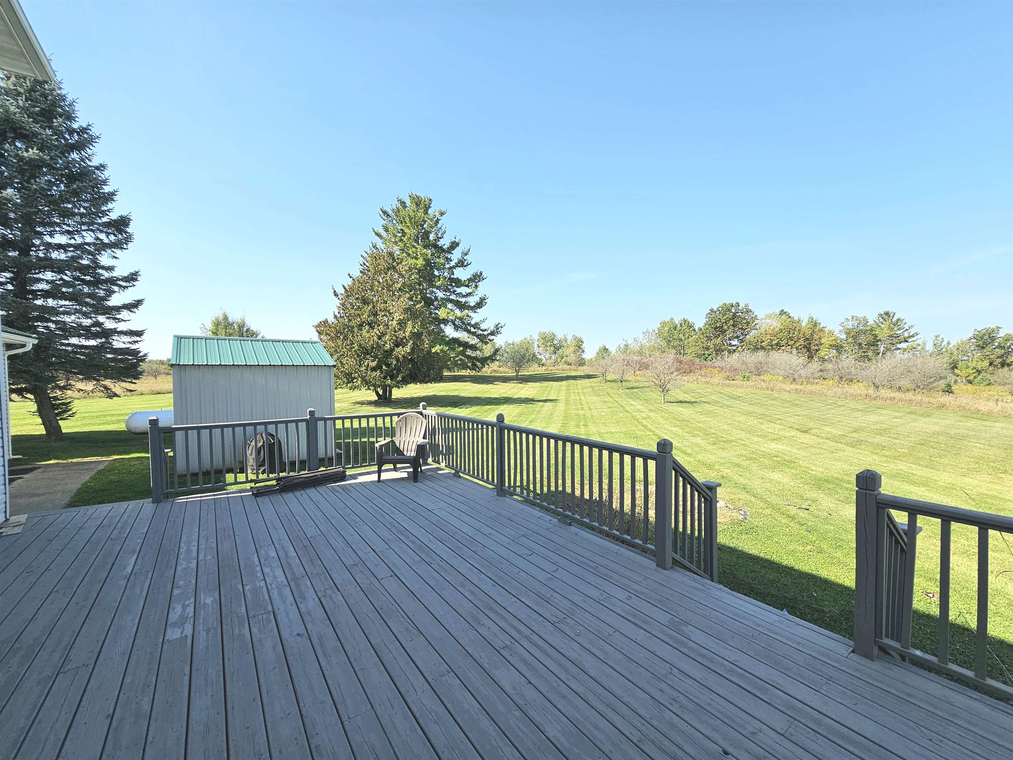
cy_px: 380
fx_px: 380
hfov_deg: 106.2
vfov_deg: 89.9
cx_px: 506
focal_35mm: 13
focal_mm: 2.2
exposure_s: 1/1667
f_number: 2.2
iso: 50
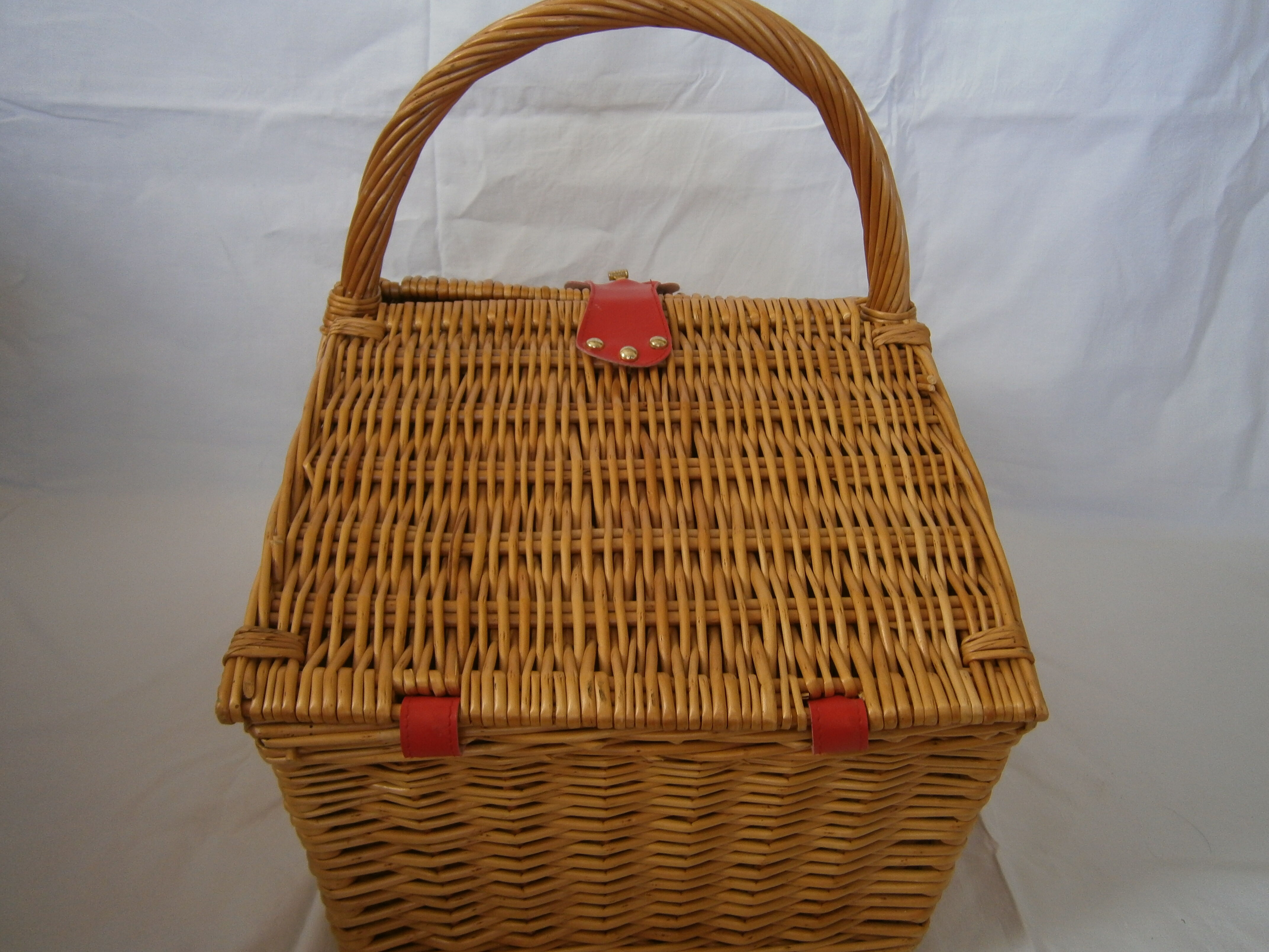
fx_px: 953
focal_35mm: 26
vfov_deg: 53.1
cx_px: 634
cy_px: 476
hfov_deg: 67.3
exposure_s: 1/40
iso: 80
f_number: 2.8
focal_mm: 4.7
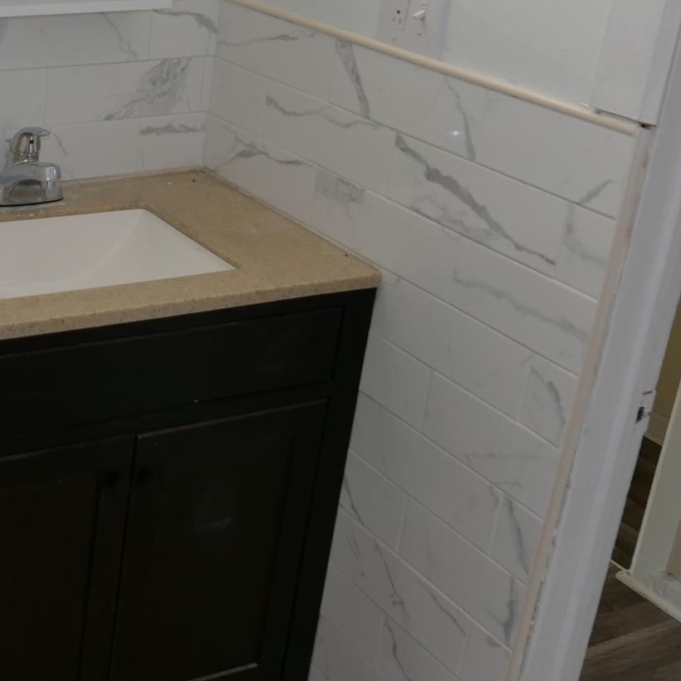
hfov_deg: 29.0
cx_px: -73
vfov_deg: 31.7
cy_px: 188
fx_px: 1180
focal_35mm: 53
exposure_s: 1/125
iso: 200
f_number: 2.5
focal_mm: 10.9
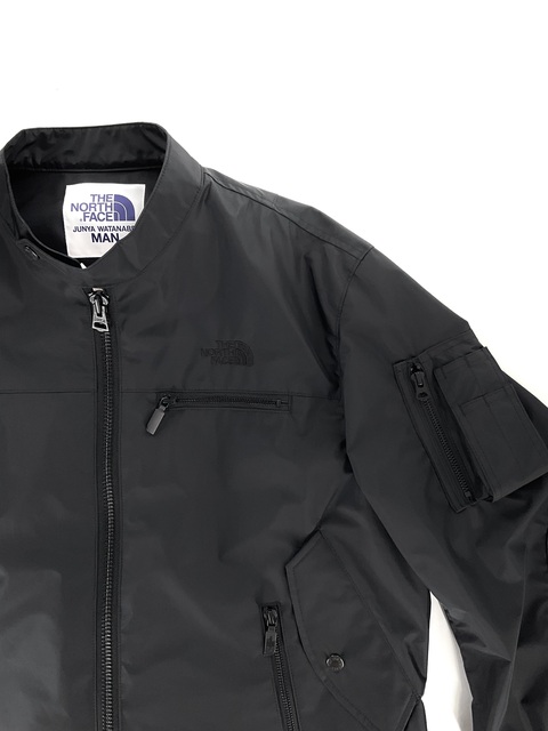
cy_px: 366
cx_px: 274
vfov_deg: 61.7
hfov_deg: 48.2
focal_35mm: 29
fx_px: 612
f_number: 1.8
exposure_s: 1/128
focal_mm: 3
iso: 16
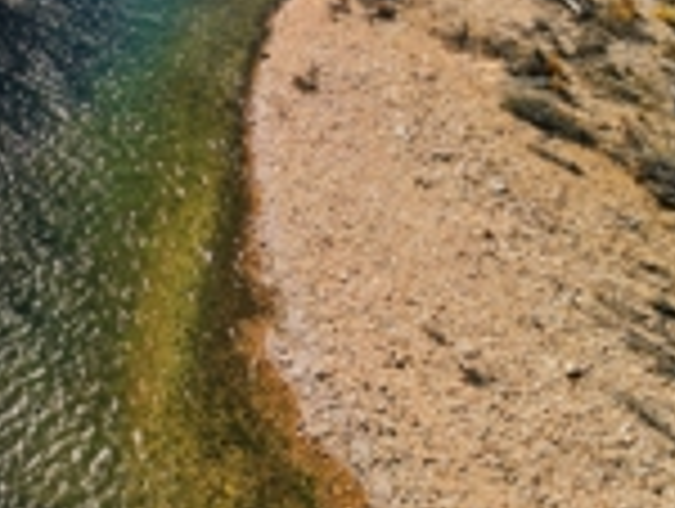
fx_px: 1250
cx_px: 135
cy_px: -9
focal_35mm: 64
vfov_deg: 22.1
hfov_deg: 29.5
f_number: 1.7
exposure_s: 1/800
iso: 100
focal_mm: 6.7
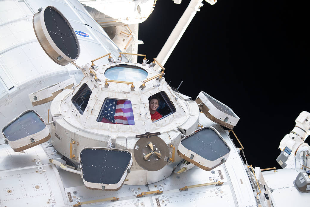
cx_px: 155
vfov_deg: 8.6
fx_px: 1378
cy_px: 104
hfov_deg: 12.8
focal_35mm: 160
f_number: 5
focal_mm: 160
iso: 800
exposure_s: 1/1000
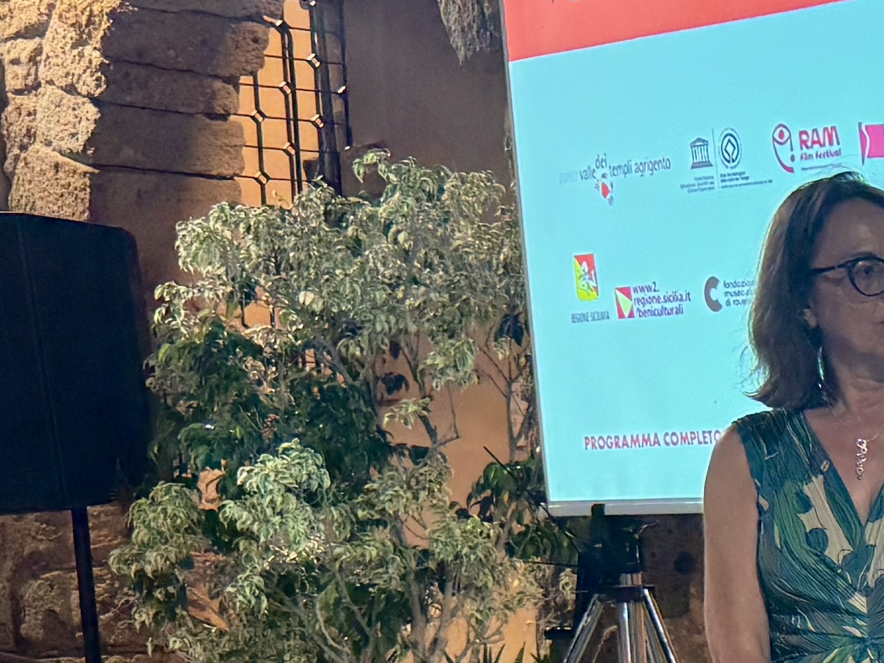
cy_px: 746
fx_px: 2733
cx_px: 1600
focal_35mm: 107
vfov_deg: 13.5
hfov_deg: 15.7
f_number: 1.78
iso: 160
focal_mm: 6.76
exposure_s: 1/100
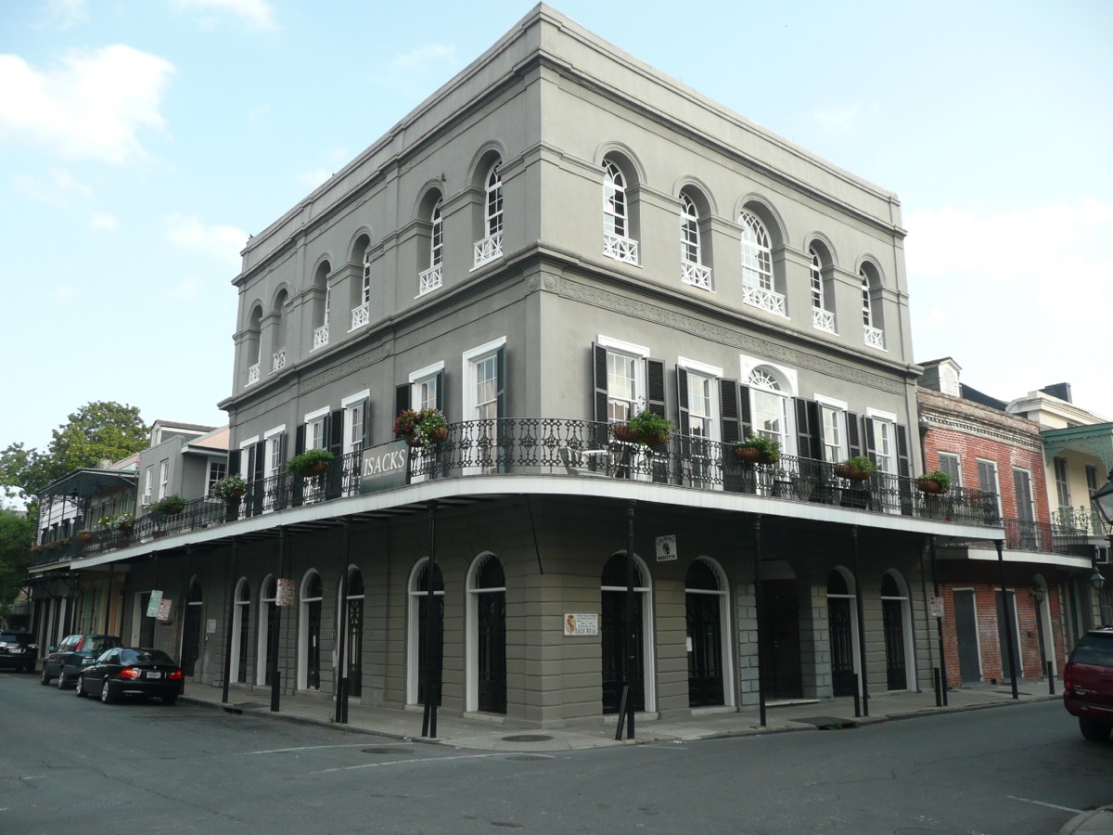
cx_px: 556
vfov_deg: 49.7
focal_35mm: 28
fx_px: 900
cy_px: 418
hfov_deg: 63.4
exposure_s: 1/320
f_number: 3.3
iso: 100
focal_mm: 4.6
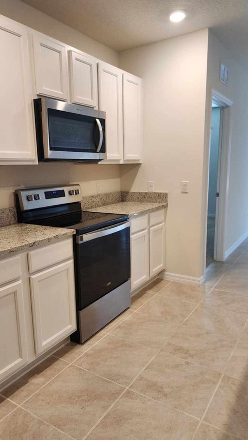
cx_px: 112
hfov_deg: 44.3
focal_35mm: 26
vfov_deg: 71.9
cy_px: 226
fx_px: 304
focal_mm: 6.4
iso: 250
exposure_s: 1/120
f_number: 1.8
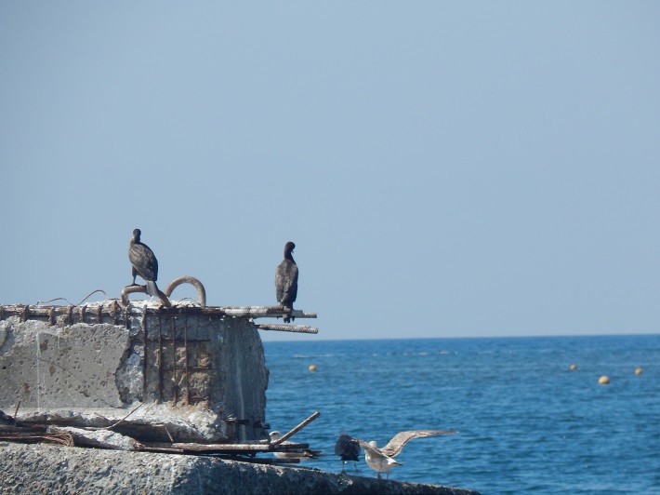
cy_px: 248
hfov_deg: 4.0
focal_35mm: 498
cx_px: 330
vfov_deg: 3.0
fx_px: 9492
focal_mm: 88.6
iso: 125
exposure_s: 1/640
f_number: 5.8
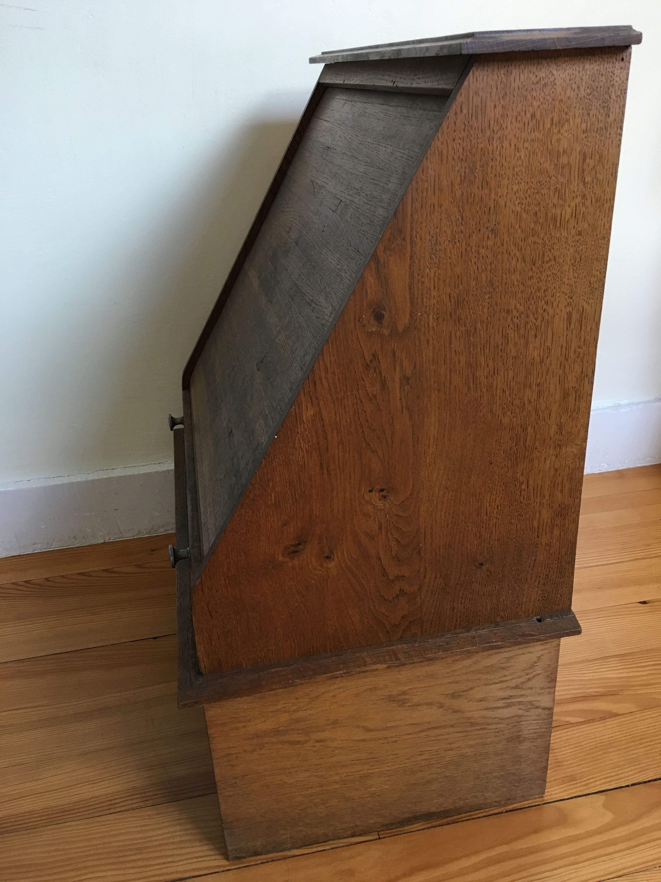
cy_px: 441
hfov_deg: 48.2
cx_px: 330
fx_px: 738
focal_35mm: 29
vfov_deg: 61.7
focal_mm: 4.15
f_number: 2.2
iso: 125
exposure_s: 1/33
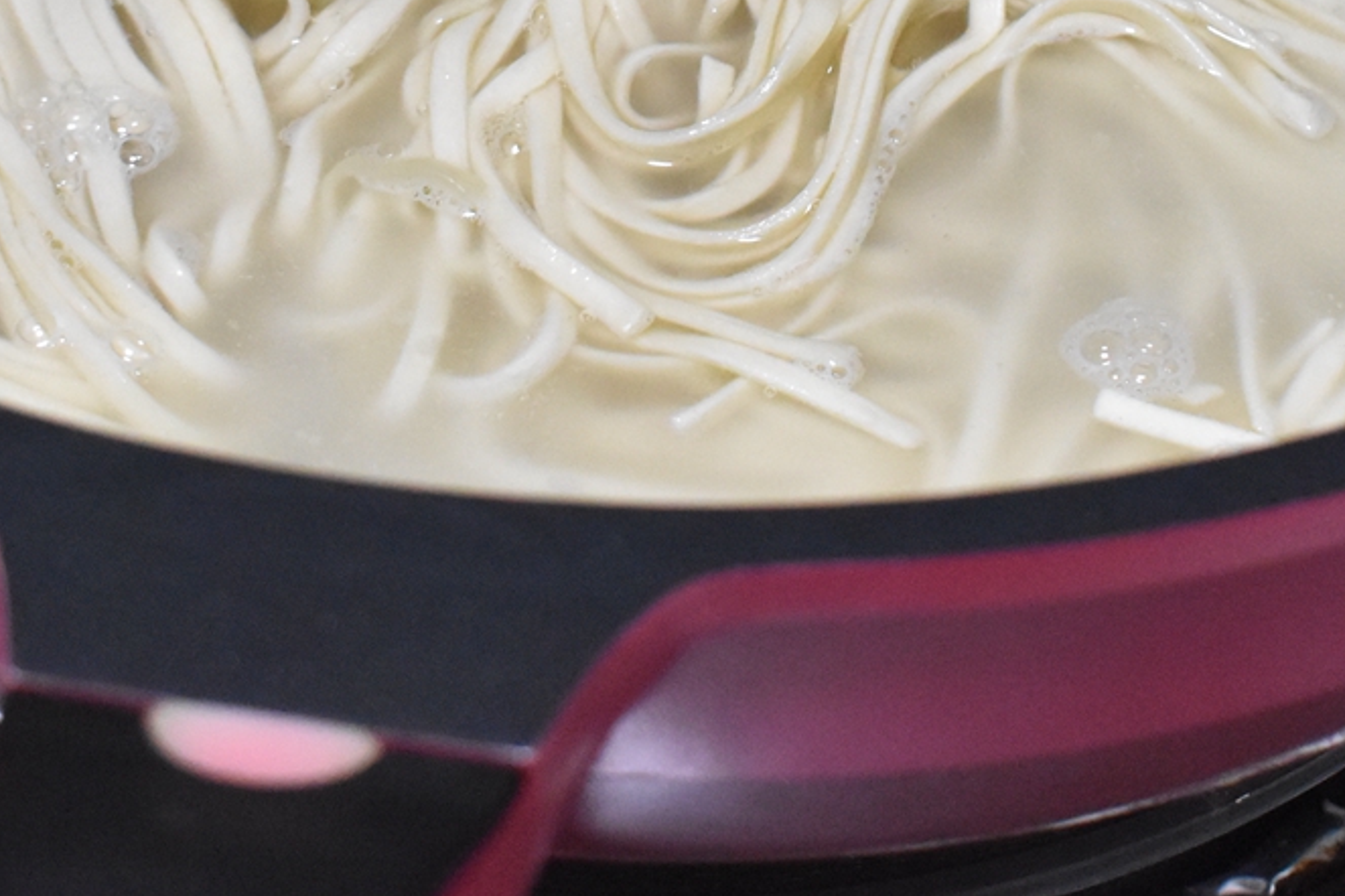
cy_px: -247
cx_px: 803
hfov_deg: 17.9
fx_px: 4259
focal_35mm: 114
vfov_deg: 11.7
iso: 4000
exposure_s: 1/50
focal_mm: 28
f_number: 5
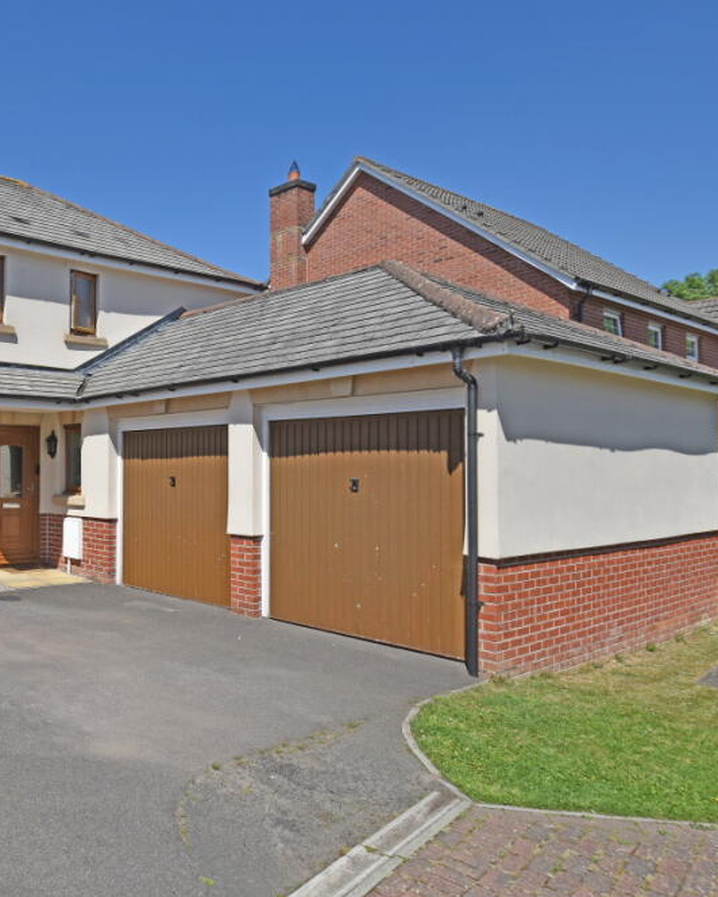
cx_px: 73
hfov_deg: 49.1
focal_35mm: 26
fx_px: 691
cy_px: 442
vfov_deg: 66.0
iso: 100
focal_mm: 12
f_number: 8
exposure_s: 1/320
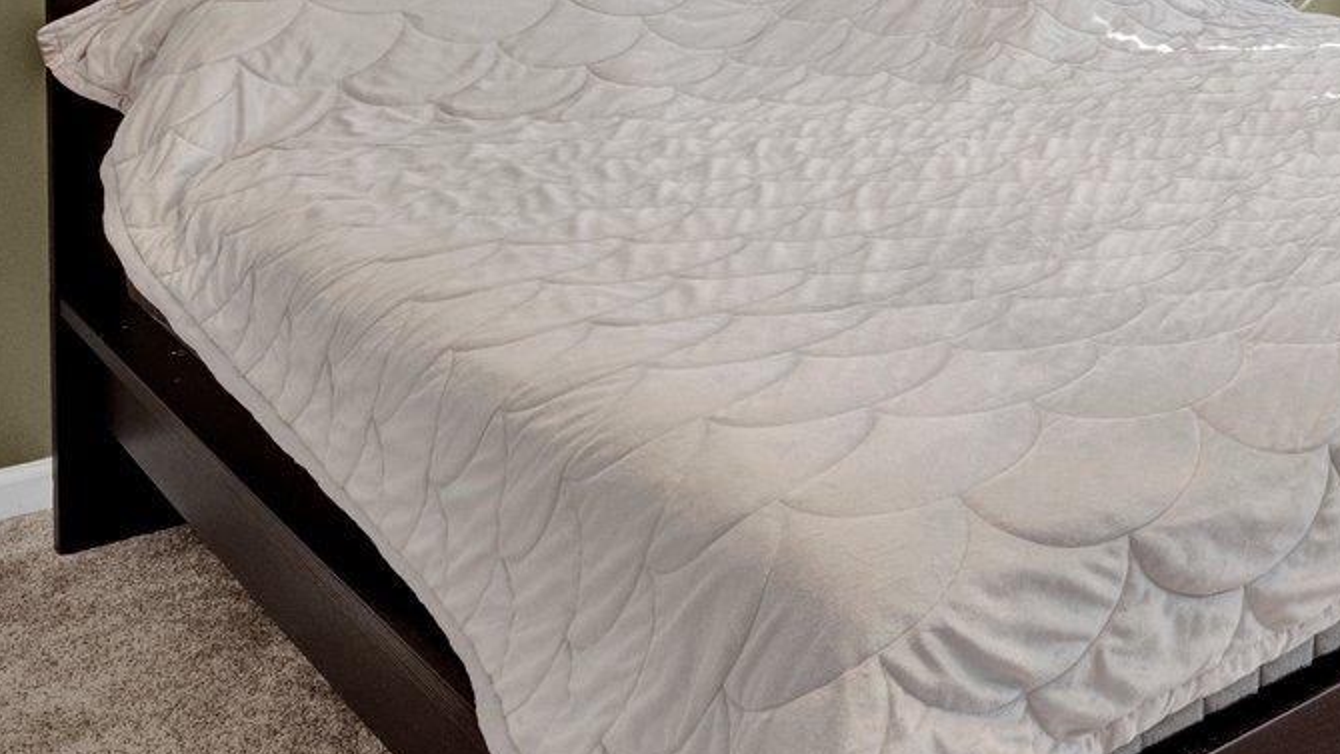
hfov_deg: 35.3
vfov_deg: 21.9
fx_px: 1763
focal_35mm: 50
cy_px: -207
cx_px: 1496
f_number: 8
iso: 1000
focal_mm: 15.5
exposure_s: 1/25
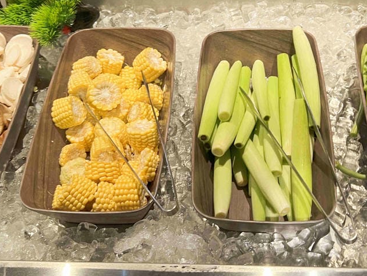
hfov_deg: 38.9
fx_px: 520
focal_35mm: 49
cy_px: 117
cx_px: 200
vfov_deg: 29.6
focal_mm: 5.7
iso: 160
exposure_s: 1/60
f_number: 1.5
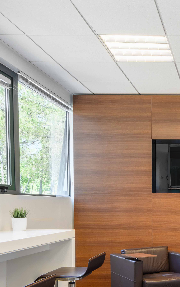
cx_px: 219
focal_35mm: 48
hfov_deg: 24.3
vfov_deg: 40.3
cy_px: 224
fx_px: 377
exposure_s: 1/50
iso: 200
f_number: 11
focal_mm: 16
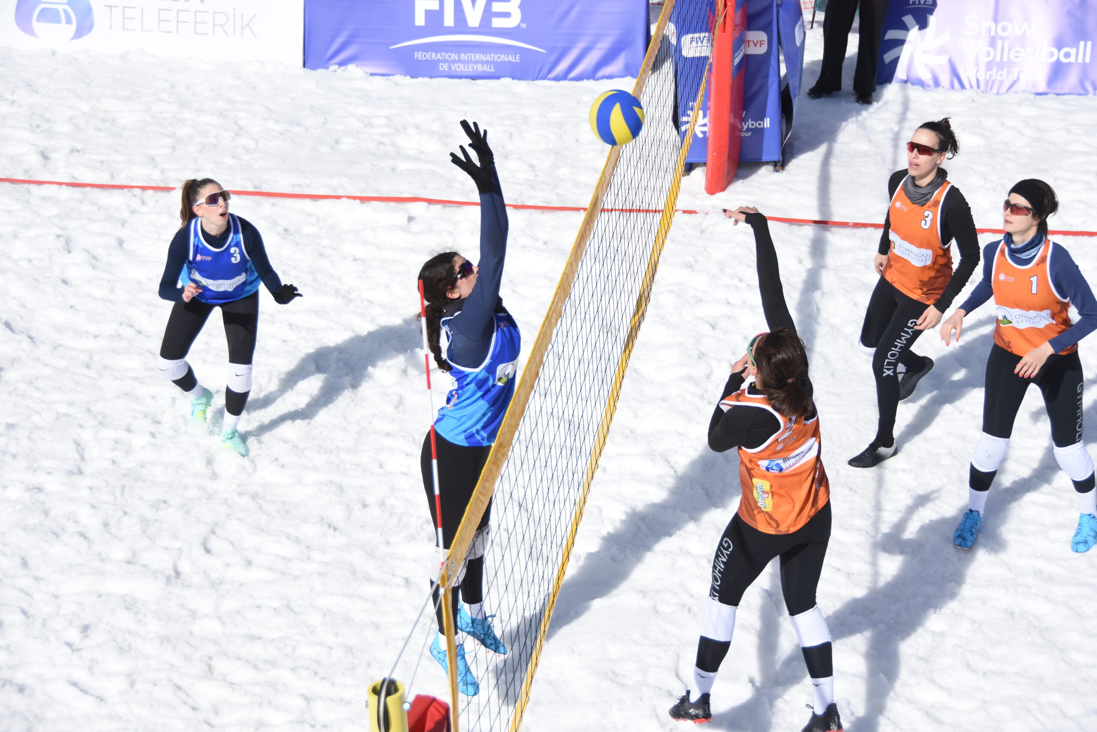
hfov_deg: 28.1
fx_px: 2194
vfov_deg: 18.9
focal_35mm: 72
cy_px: 366
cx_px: 548
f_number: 5
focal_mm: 48
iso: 160
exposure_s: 1/1600
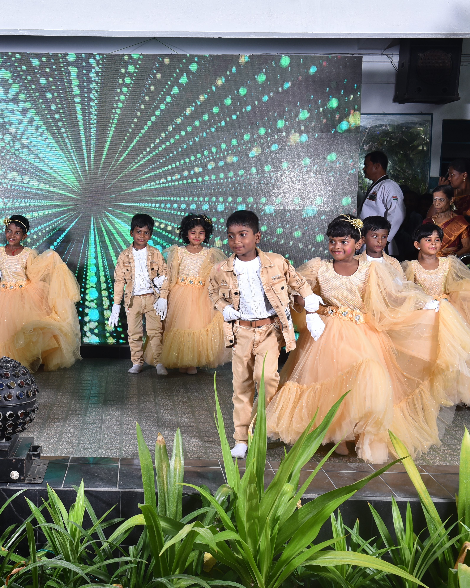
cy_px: 296
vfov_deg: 34.7
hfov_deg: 27.7
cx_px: 116
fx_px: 939
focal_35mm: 54
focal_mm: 38
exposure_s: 1/125
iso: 320
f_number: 5.6
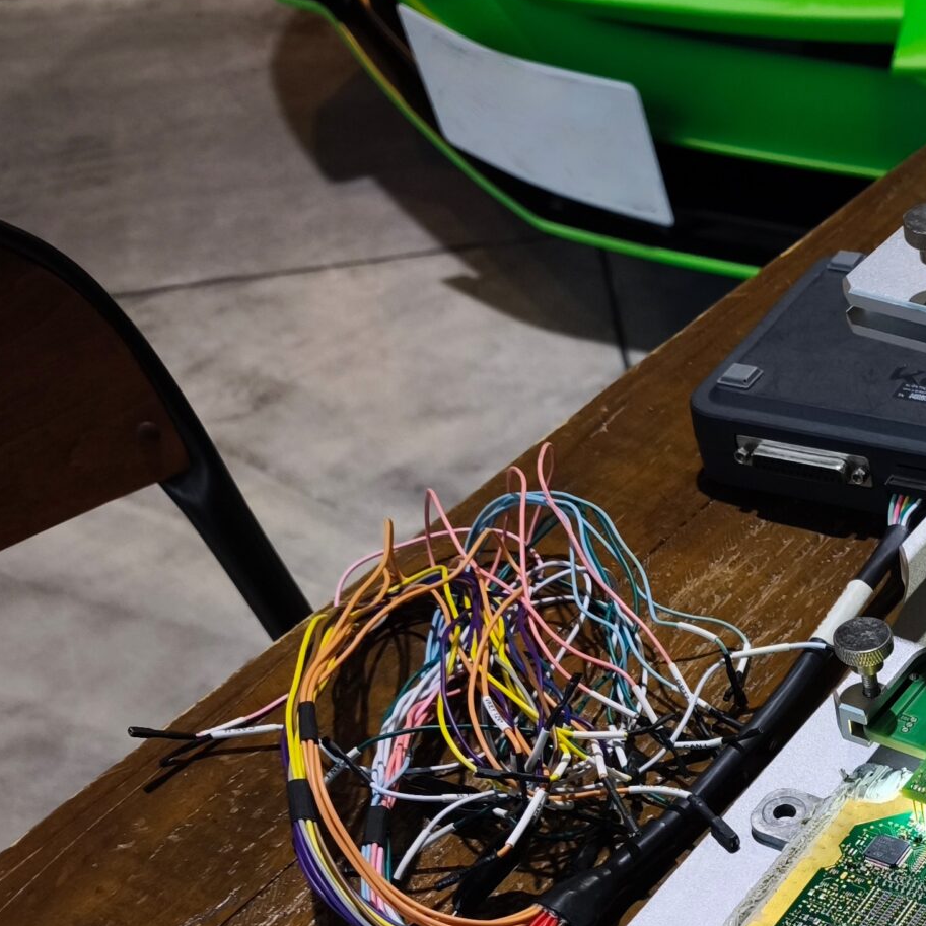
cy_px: 944
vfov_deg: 28.1
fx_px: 1725
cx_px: 1097
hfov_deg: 26.8
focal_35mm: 57
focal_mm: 6.57
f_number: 1.6
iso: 400
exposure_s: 1/120
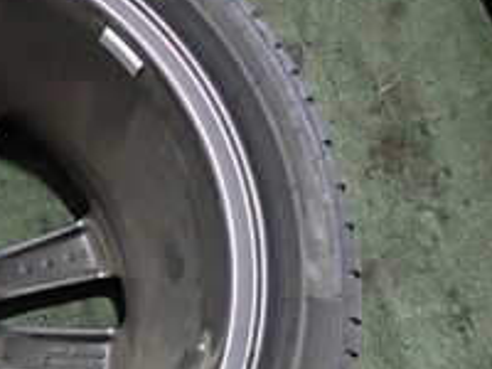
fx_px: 1066
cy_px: 320
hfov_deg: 22.9
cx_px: -160
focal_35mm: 75
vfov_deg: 19.3
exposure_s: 1/30
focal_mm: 4.5
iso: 500
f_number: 2
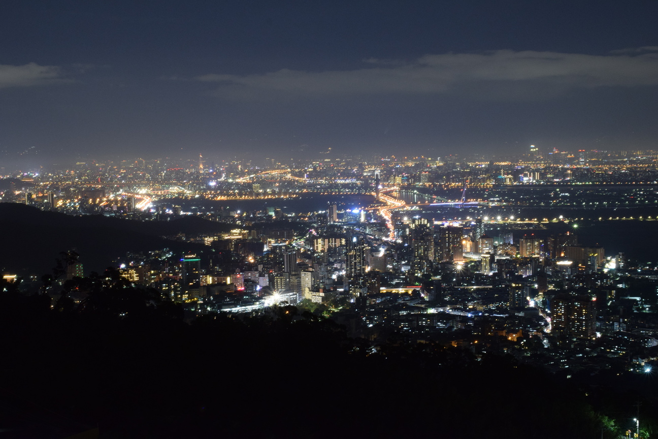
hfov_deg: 37.9
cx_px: 329
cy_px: 220
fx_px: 960
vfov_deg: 25.8
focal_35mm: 52
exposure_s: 4
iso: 1000
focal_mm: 35
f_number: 14
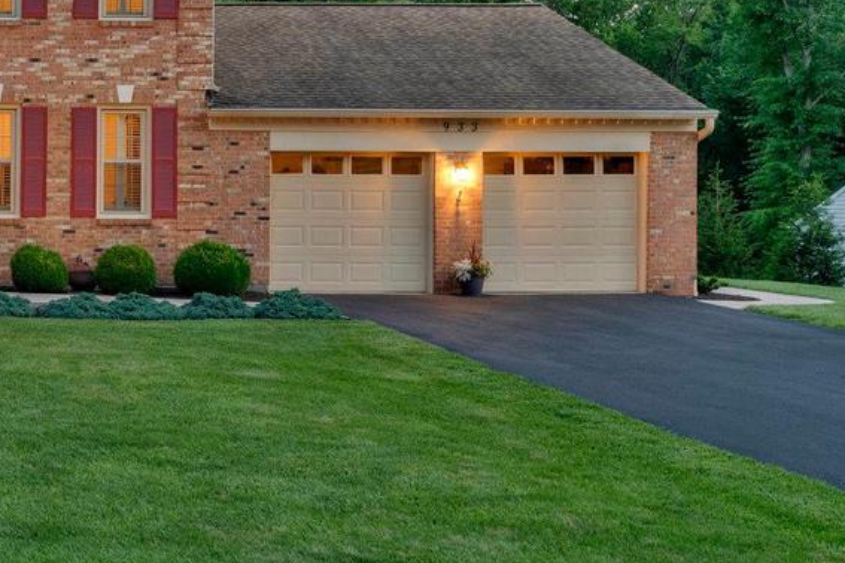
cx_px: -164
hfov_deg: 28.6
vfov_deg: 21.8
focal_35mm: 61
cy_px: 76
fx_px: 1432
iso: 1250
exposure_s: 1/4
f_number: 9
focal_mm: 24
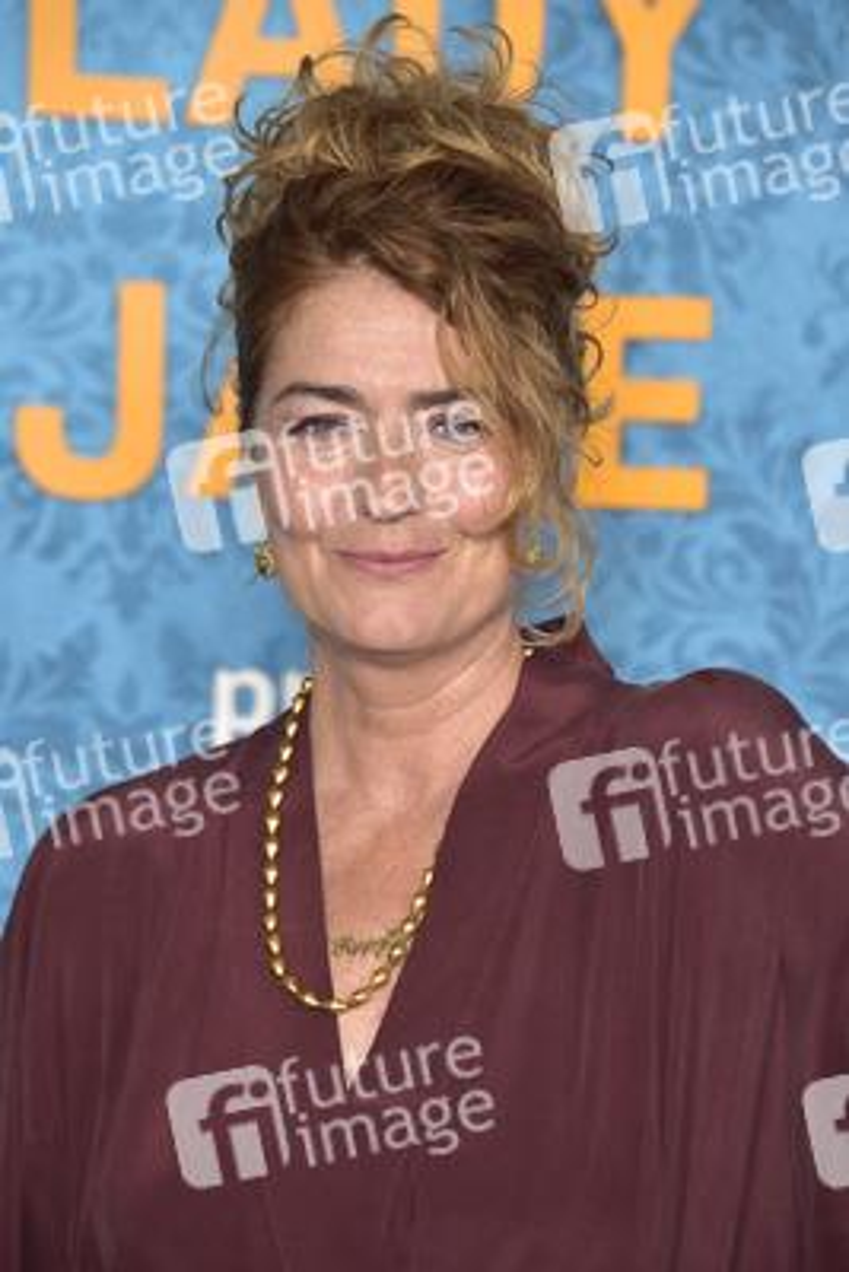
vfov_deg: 13.7
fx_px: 5301
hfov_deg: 9.2
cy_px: 636
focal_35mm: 150
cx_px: 424
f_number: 6.3
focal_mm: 150
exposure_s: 1/200
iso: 640
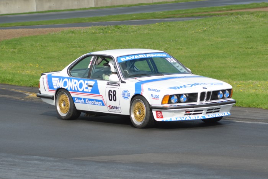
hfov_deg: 6.2
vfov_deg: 4.2
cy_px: 90
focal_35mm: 330
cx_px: 134
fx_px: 2457
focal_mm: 220
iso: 400
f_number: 9
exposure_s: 1/800
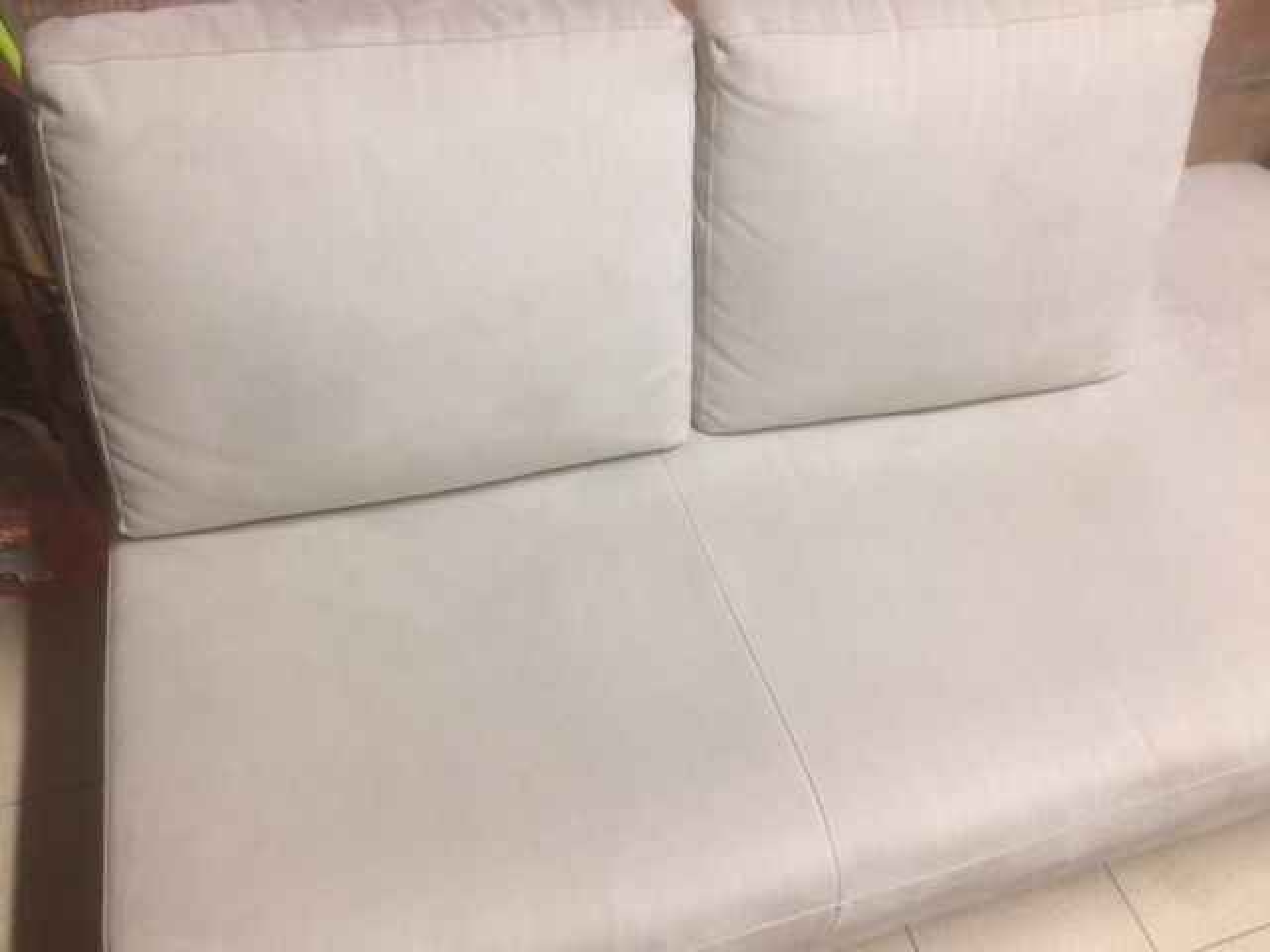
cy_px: 476
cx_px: 635
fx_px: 1064
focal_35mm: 29
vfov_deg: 48.2
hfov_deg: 61.7
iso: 160
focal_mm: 4.15
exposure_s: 1/33
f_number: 2.2
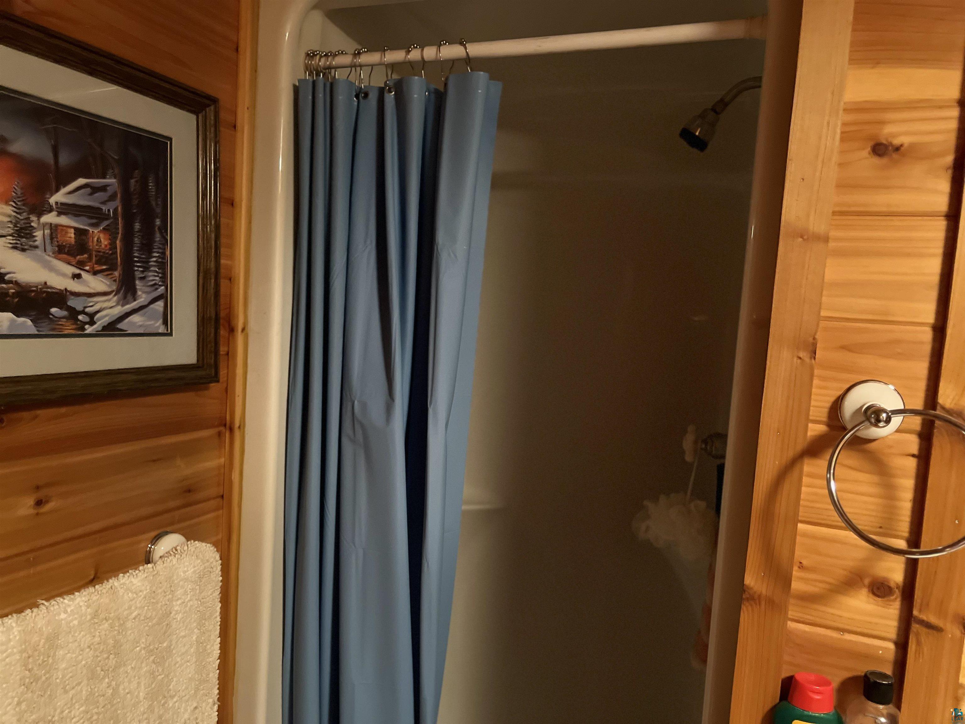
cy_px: 362
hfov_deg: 67.3
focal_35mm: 26
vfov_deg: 53.1
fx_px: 725
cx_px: 482
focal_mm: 5.7
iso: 1000
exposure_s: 1/30
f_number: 1.5
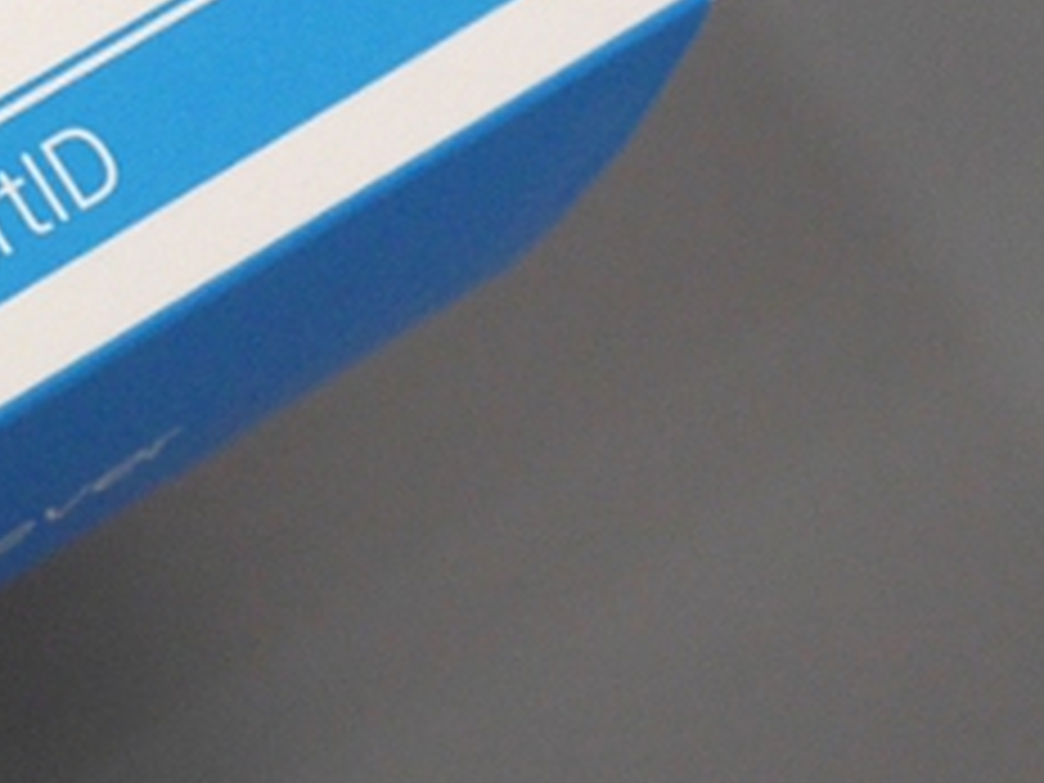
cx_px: -567
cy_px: -104
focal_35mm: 145
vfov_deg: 10.1
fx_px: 4373
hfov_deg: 12.8
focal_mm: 21
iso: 500
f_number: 4.6
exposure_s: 1/60
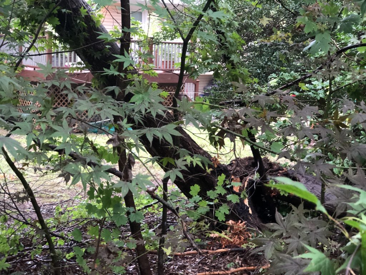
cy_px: 138
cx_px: 183
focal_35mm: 57
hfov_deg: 33.8
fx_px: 603
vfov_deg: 25.7
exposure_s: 1/60
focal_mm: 6.6
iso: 800
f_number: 2.8
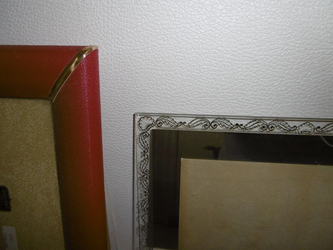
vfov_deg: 54.9
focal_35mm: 25
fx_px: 241
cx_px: 160
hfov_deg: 69.4
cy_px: 129
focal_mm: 4.3
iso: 100
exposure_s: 1/125
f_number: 7.8
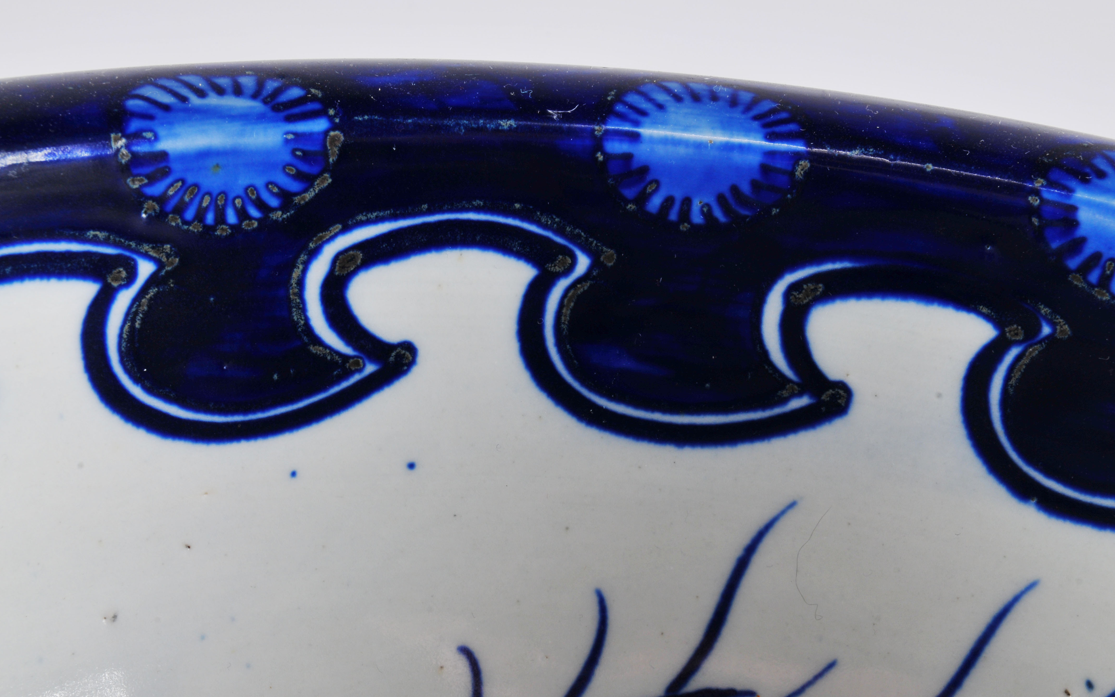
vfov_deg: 15.5
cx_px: 558
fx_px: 2568
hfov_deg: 24.5
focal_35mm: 85
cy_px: 337
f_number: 18
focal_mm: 55
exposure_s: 1/200
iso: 100
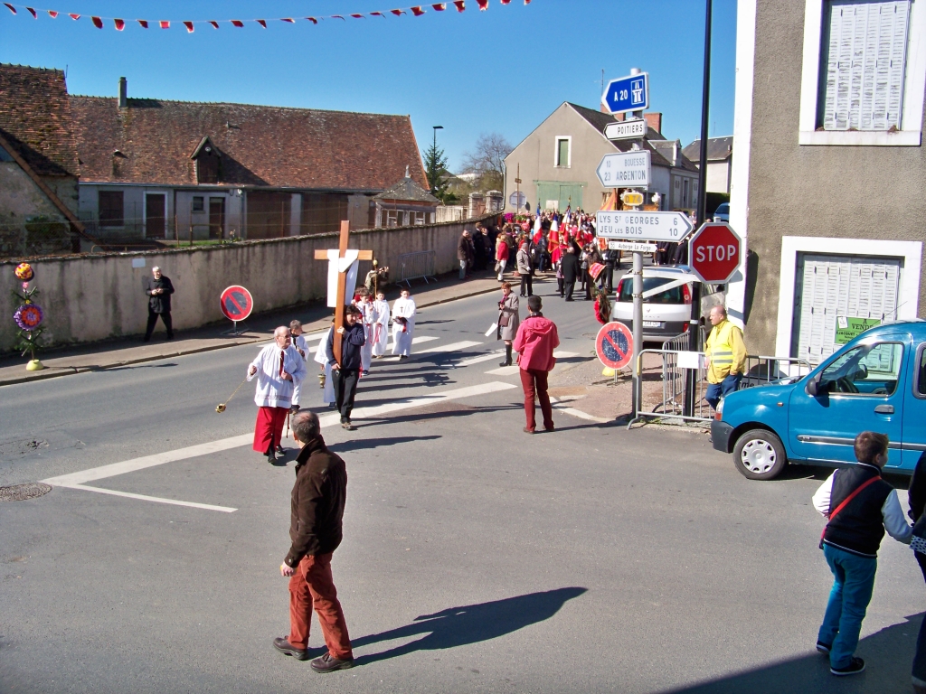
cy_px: 347
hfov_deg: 55.4
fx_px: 883
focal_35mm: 33
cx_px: 463
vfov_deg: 42.9
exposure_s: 1/1000
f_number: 2.8
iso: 80
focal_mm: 5.85
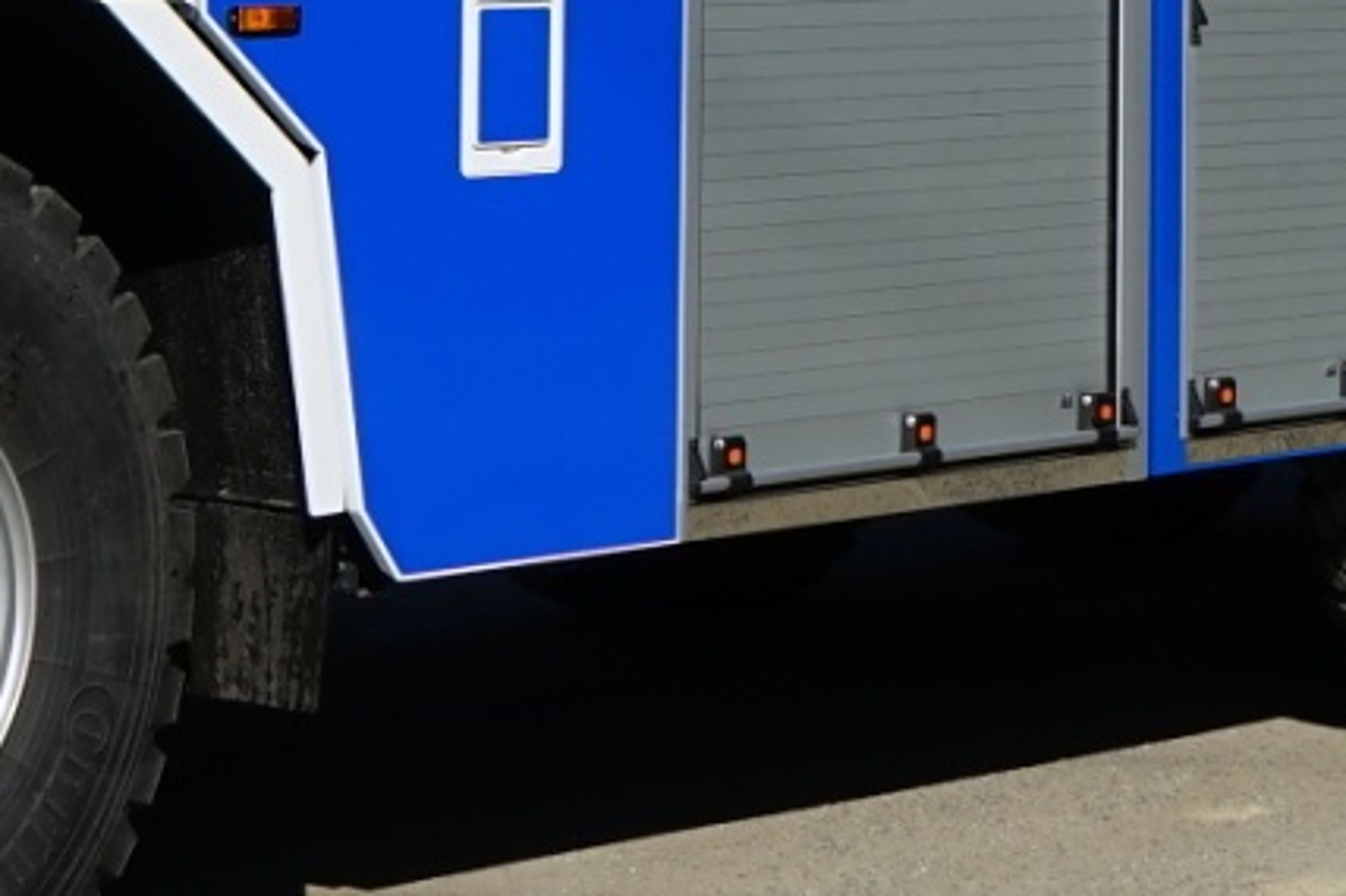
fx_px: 4559
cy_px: -223
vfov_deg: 11.0
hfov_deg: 16.5
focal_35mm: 122
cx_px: 72
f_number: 11
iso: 100
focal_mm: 29
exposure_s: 1/200
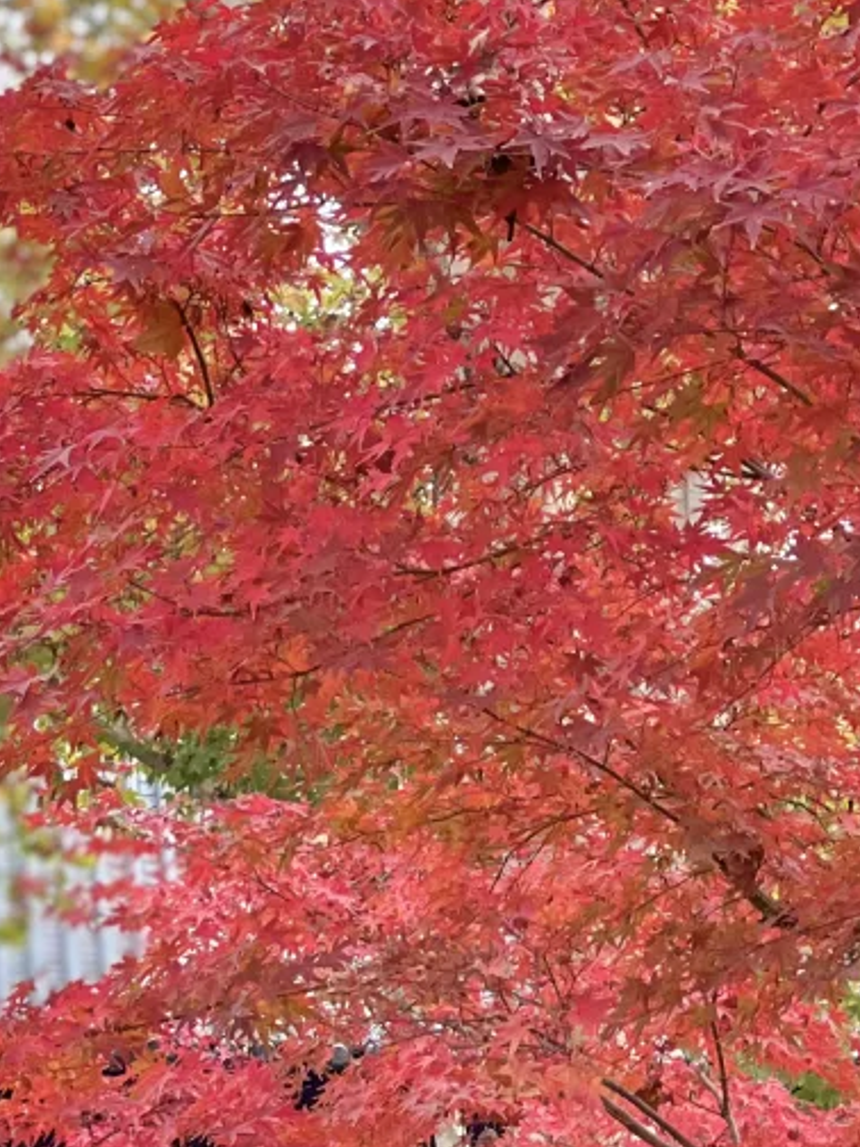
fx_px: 7288
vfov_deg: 9.0
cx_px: 462
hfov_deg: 6.8
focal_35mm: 220
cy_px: 353
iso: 80
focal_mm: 9
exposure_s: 1/121
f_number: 2.8
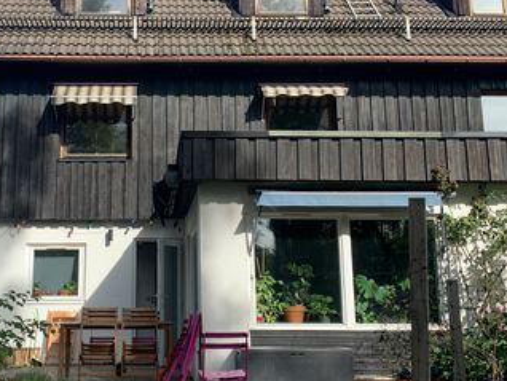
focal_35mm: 49
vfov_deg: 29.6
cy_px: 155
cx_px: 155
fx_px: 718
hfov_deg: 38.3
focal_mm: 4.25
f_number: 1.8
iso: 25
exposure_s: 1/1536
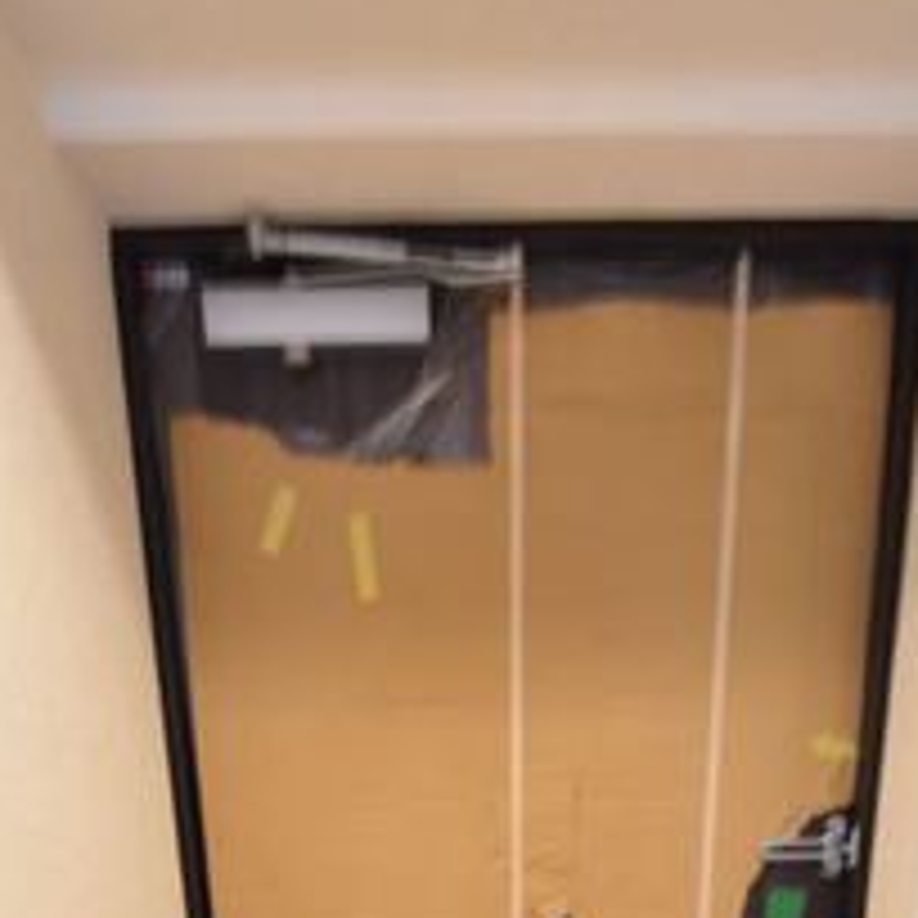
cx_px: 486
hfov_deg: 51.1
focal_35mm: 32
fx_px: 960
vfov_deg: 37.4
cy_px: 1125
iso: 560
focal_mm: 8
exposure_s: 1/4
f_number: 10
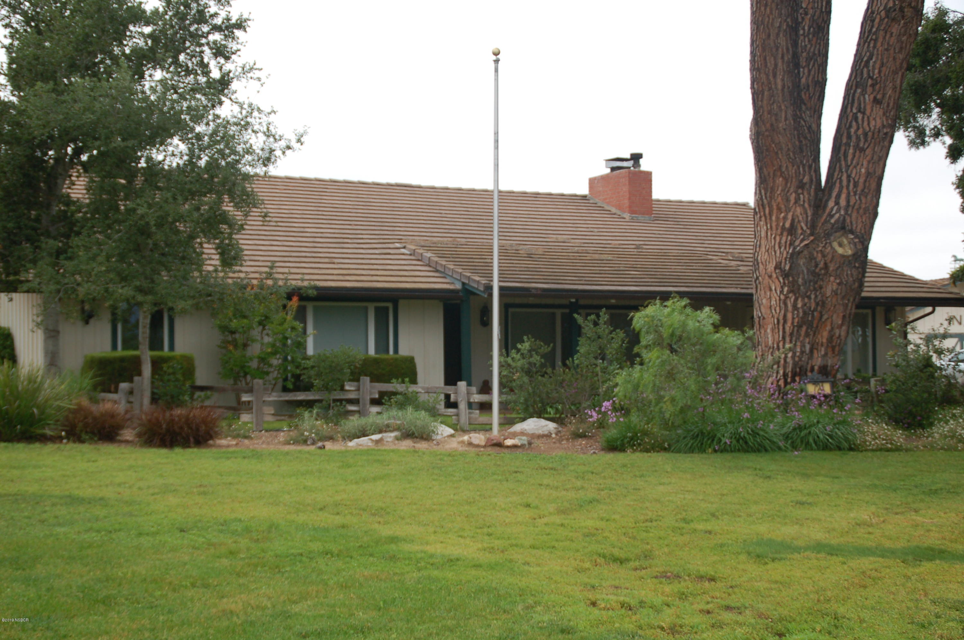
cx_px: 482
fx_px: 1525
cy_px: 320
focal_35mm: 57
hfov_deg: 35.1
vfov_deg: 23.7
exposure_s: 1/500
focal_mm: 38
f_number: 5.6
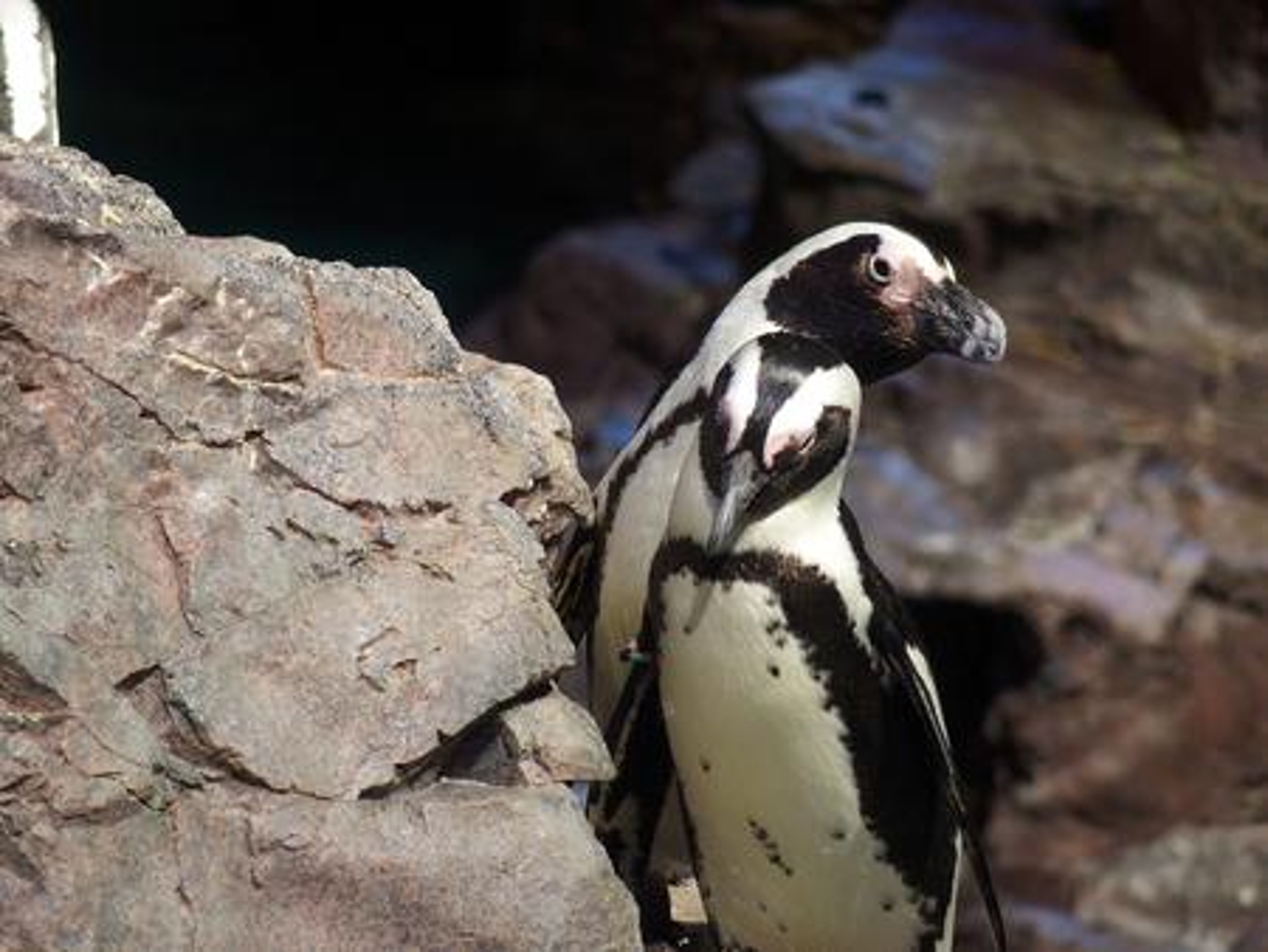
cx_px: 634
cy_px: 476
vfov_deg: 5.0
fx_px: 10995
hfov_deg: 6.6
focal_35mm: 300
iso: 500
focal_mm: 64.3
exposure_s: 1/125
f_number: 2.8
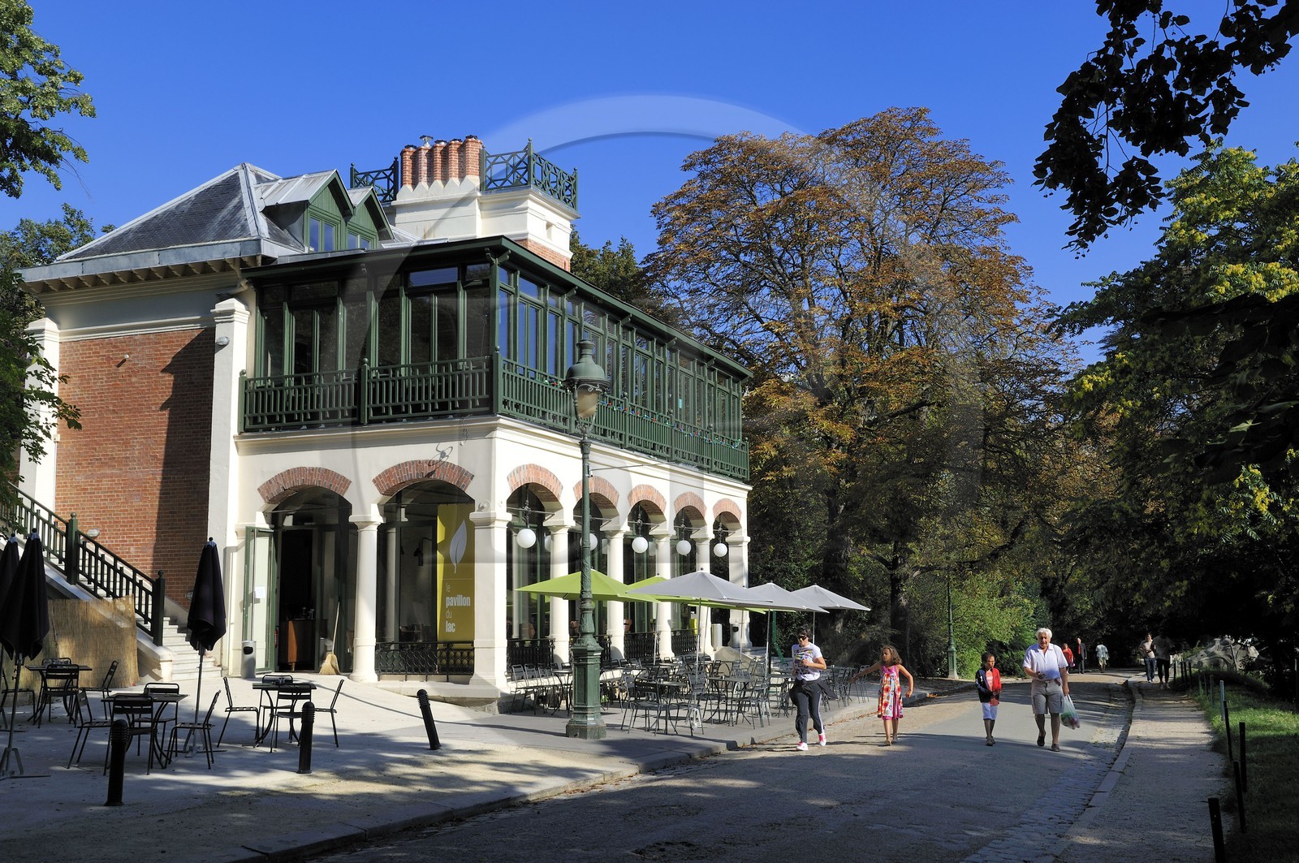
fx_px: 1261
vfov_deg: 37.8
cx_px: 650
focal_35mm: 35
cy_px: 432
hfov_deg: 54.5
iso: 200
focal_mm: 35
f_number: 13
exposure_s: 1/250
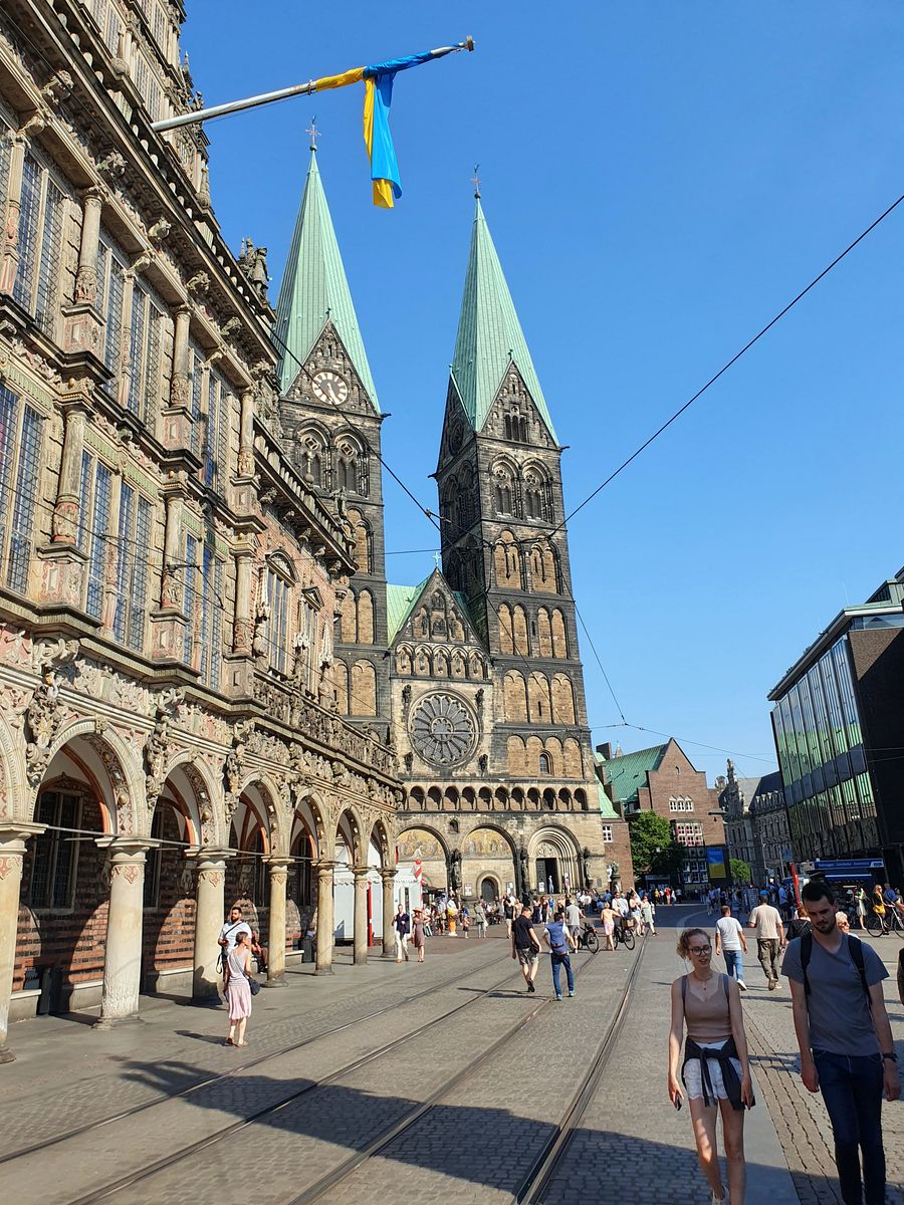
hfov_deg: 53.1
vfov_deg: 67.3
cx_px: 452
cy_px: 602
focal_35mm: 26
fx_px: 905
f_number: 2.4
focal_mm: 4.3
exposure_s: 1/1300
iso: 50
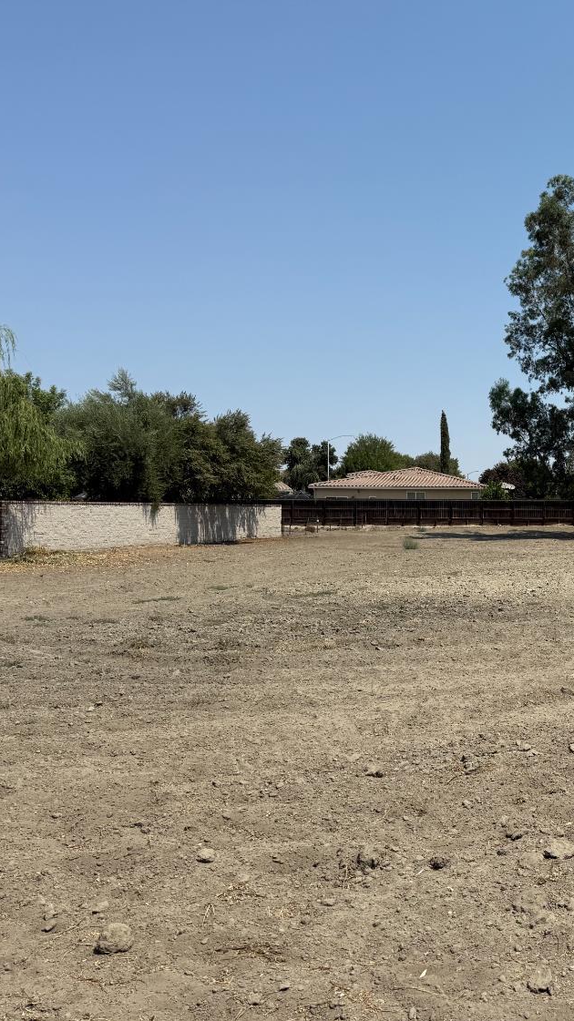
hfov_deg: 30.1
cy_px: 511
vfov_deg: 56.6
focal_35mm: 35
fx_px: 948
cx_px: 637
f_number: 1.78
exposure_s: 1/7353
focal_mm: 6.76
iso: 80
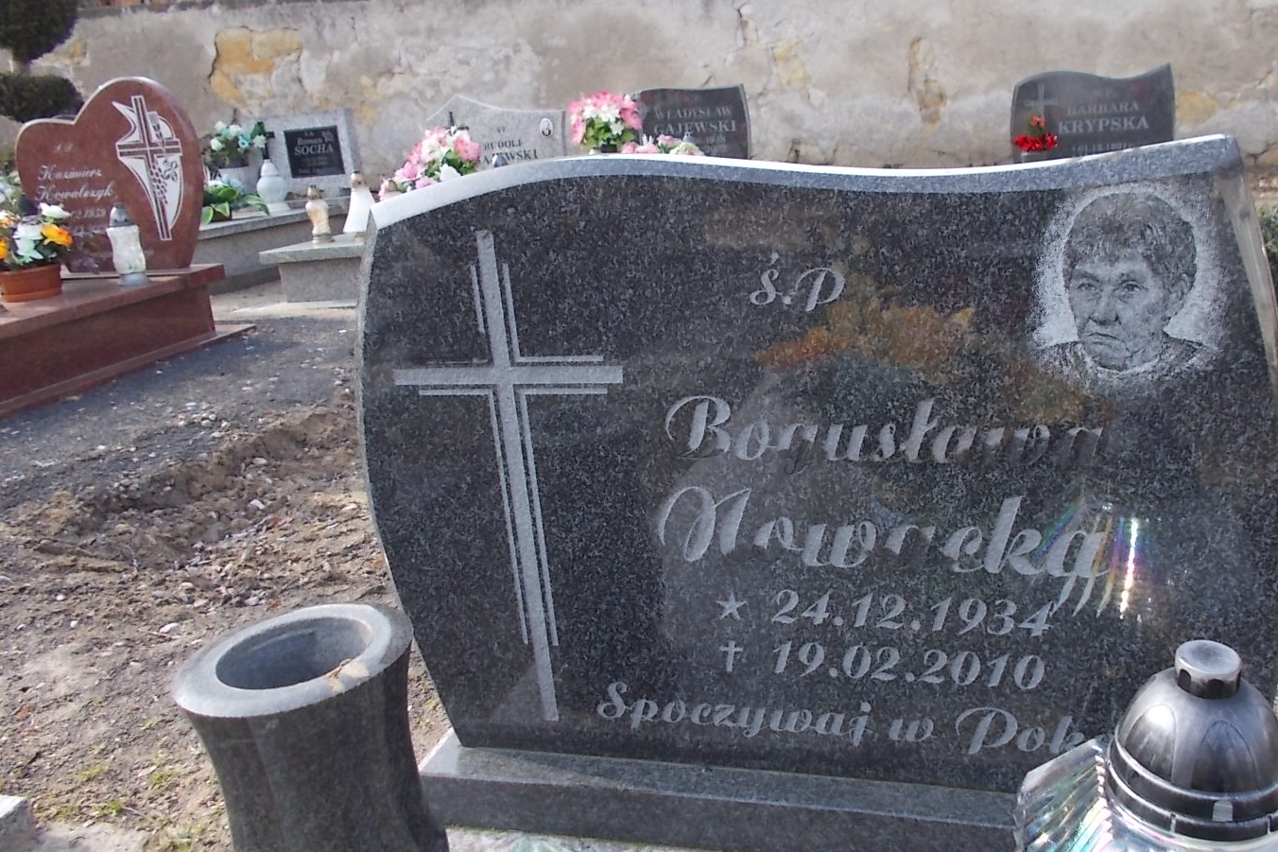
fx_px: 1136
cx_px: 753
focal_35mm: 32
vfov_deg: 41.1
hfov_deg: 58.3
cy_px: 397
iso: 80
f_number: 3.2
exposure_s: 1/200
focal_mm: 4.6
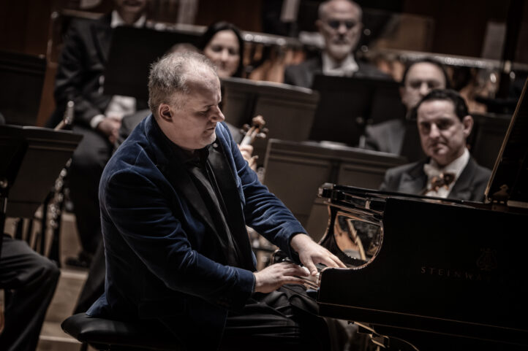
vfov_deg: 3.4
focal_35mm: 400
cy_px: 176
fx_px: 5865
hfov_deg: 5.2
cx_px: 264
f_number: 6.3
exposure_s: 1/400
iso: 3200
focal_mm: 400
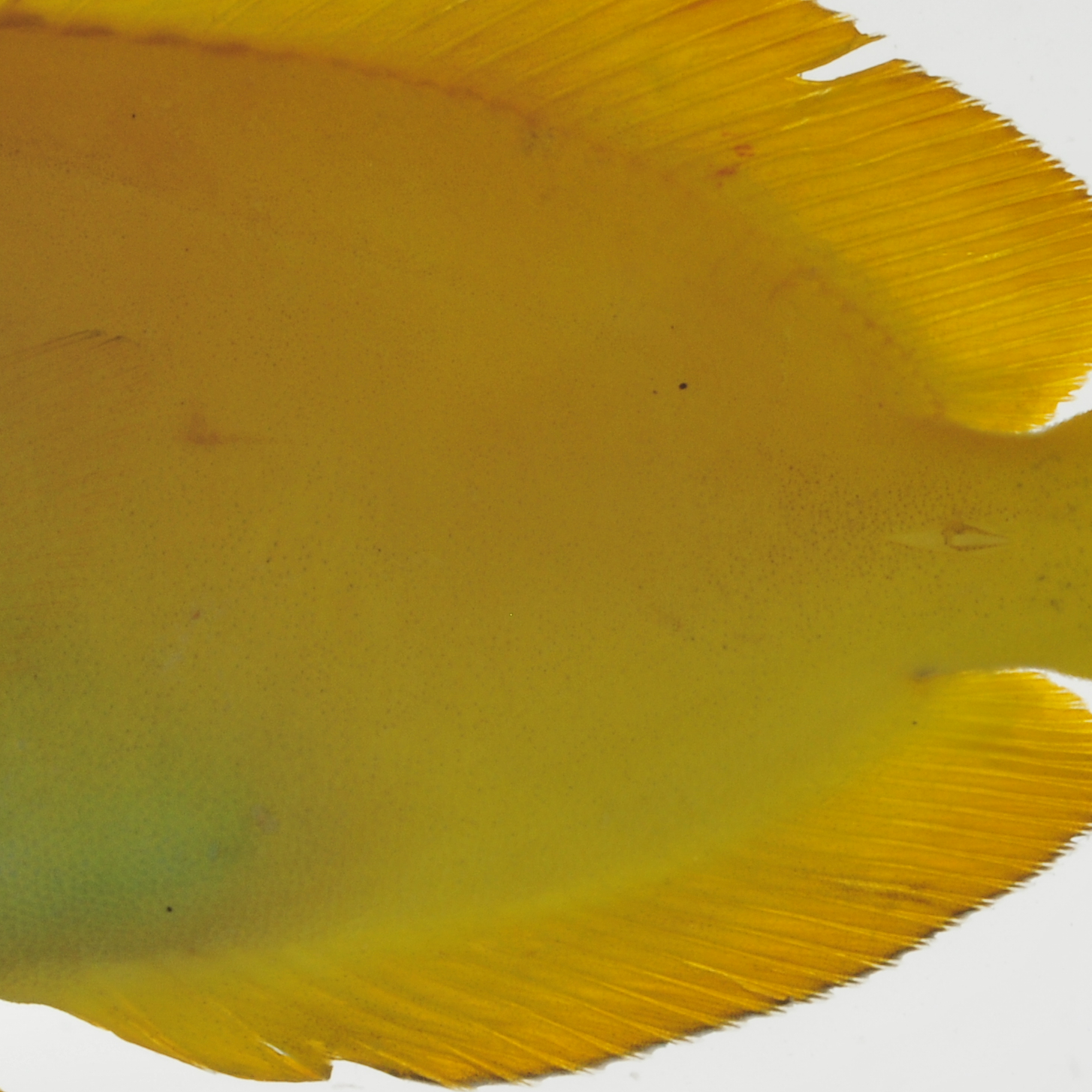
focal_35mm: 394
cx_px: 280
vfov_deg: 4.4
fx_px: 14071
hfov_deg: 4.4
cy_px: 367
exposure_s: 1/60
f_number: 25
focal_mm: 105
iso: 200
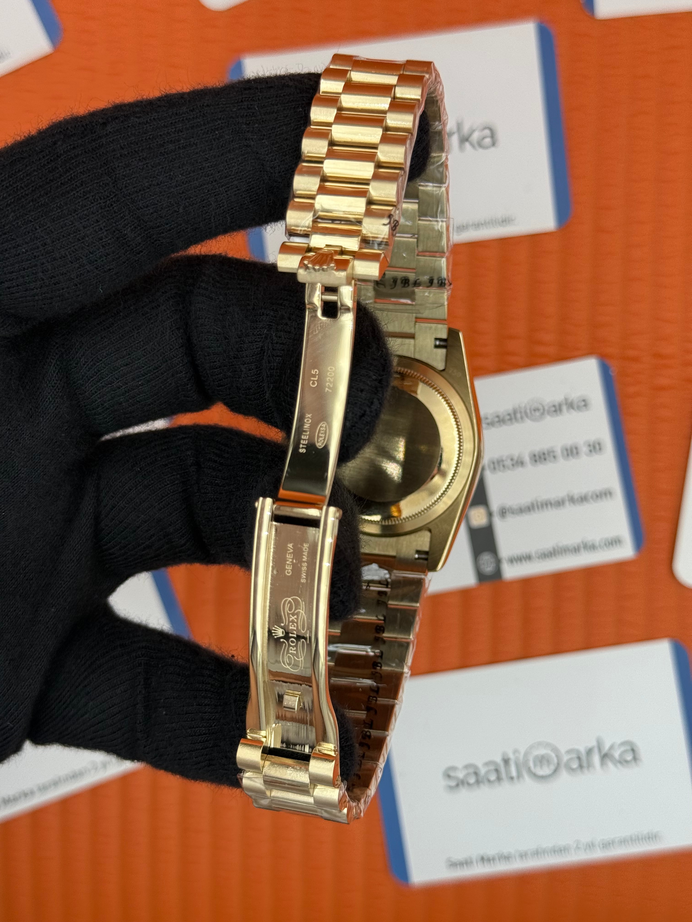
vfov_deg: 39.7
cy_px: 461
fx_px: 1279
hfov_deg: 30.3
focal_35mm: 48
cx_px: 346
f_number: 1.78
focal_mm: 6.76
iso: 64
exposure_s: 1/596
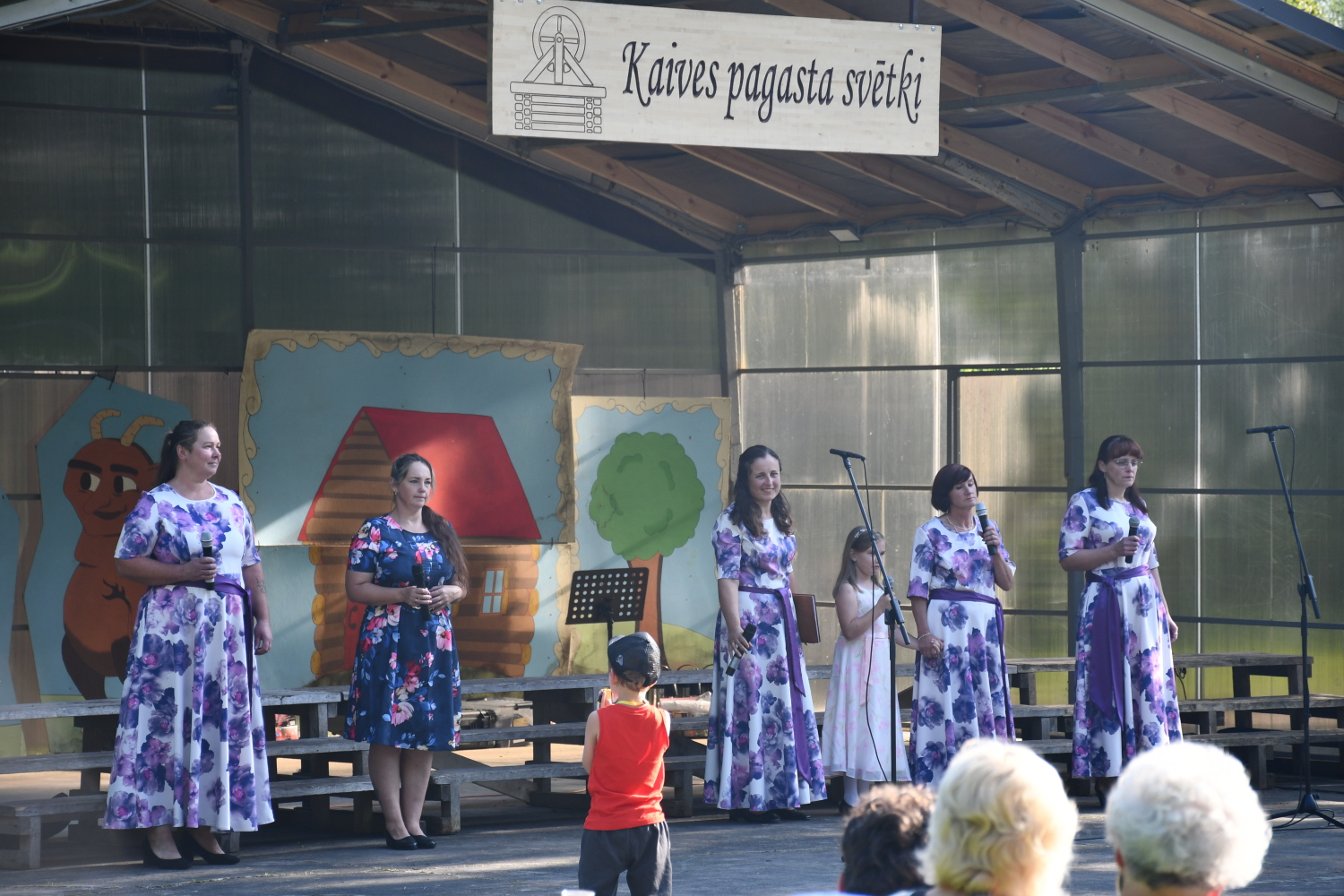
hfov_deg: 15.2
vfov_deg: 10.2
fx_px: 5040
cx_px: 672
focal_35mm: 135
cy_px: 448
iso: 320
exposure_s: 1/250
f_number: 5.6
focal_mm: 90
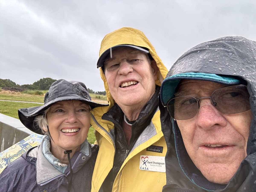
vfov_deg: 58.9
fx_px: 170
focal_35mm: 23
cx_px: 128
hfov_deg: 73.9
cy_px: 96
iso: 40
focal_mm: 2.69
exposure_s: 1/127
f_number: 1.9
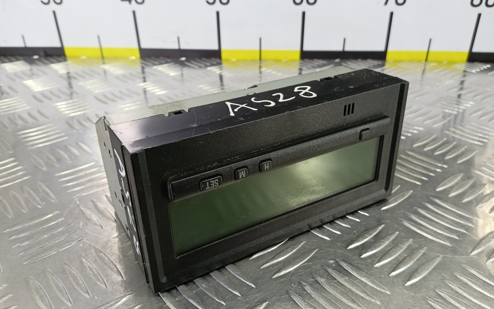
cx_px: 252
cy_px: 162
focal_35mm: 25
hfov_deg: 72.5
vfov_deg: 49.2
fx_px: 337
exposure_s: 1/50
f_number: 1.6
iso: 146
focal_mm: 4.11
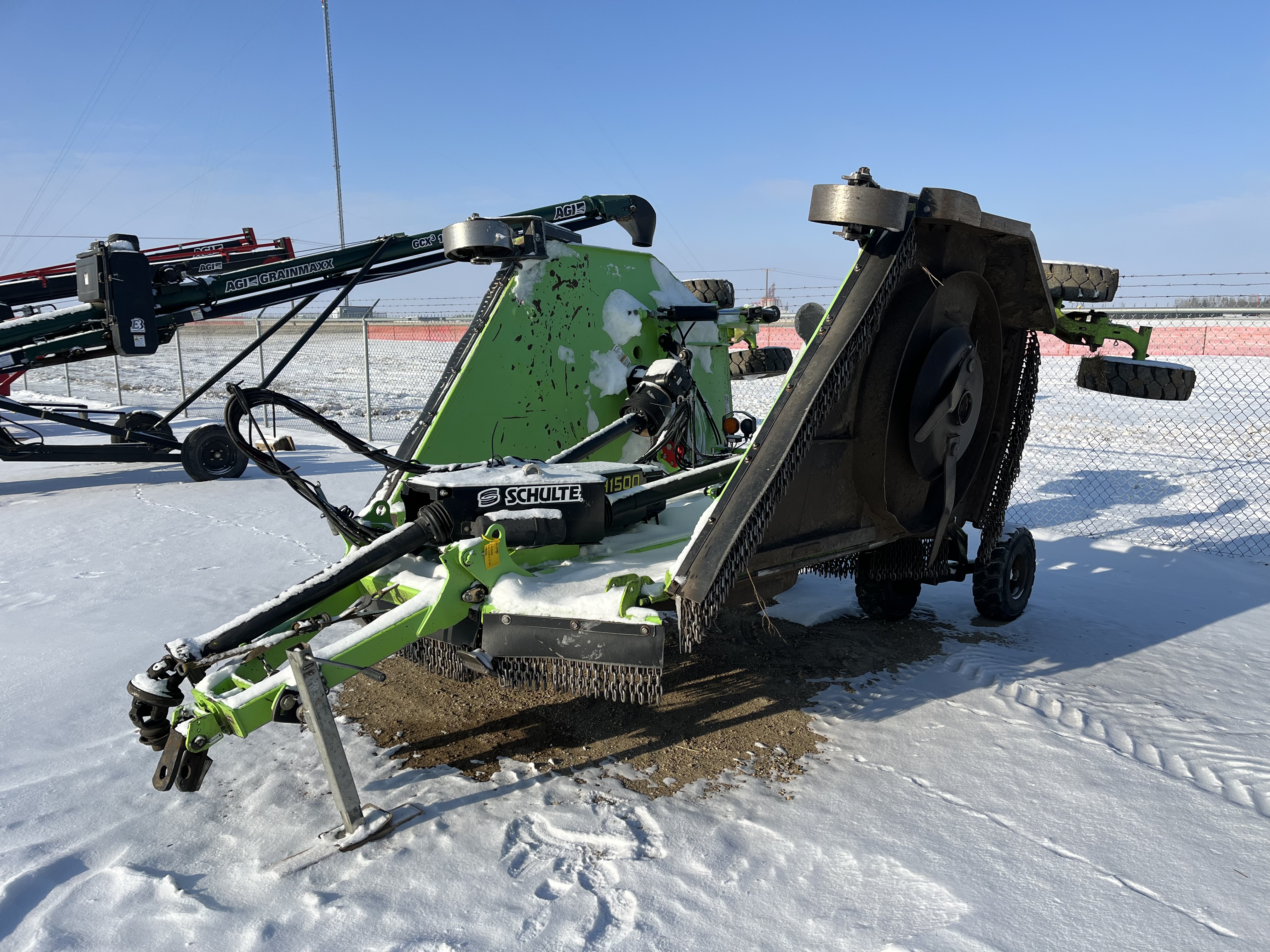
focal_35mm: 26
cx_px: 635
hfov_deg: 67.3
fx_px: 954
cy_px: 476
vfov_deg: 53.1
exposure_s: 1/4310
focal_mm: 5.1
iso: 50
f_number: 1.6
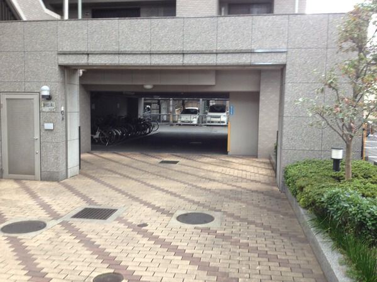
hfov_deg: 52.6
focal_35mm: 35
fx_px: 381
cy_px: 141
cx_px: 188
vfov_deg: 40.7
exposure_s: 1/24
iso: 50
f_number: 2.4
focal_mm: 4.28
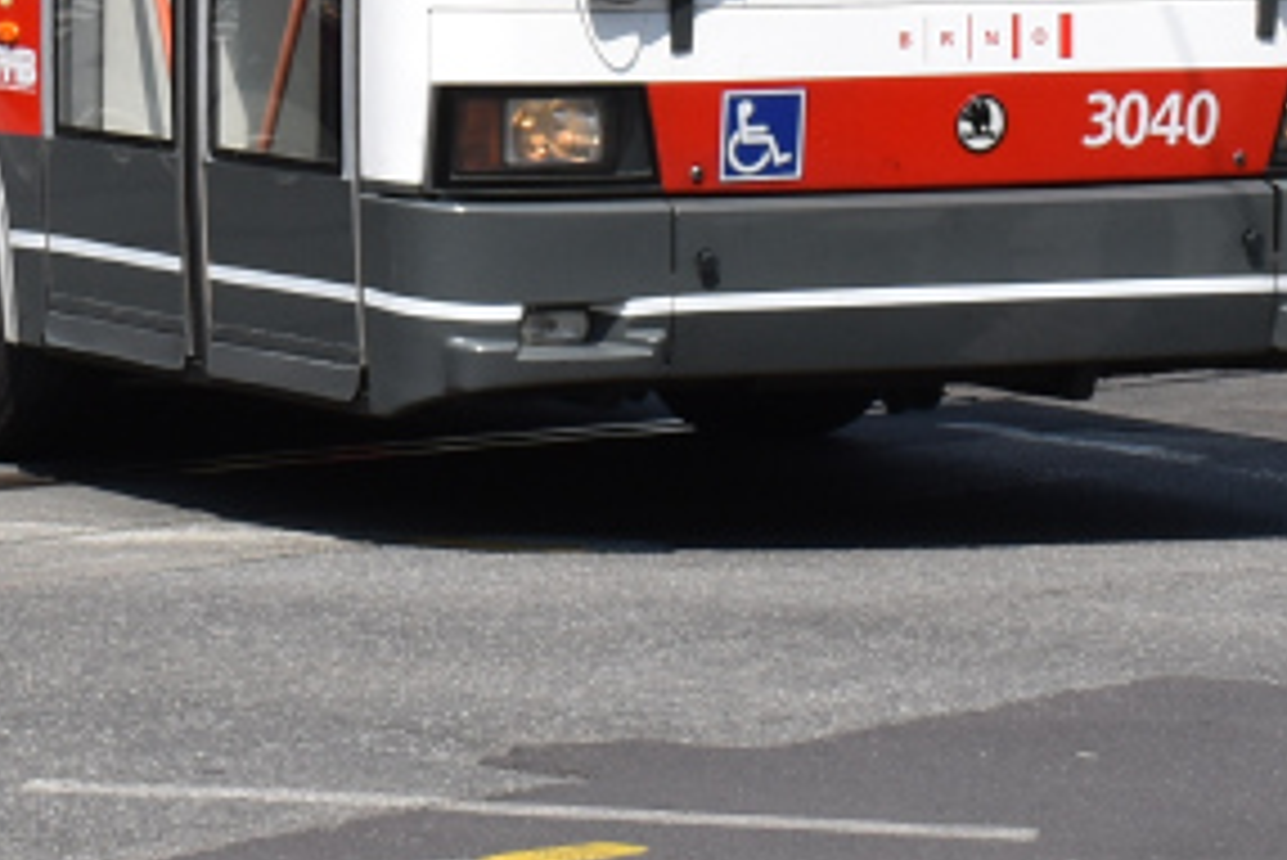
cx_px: 9
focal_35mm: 238
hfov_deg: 8.6
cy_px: -948
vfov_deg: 5.6
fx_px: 8522
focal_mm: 35
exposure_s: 1/400
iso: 200
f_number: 10
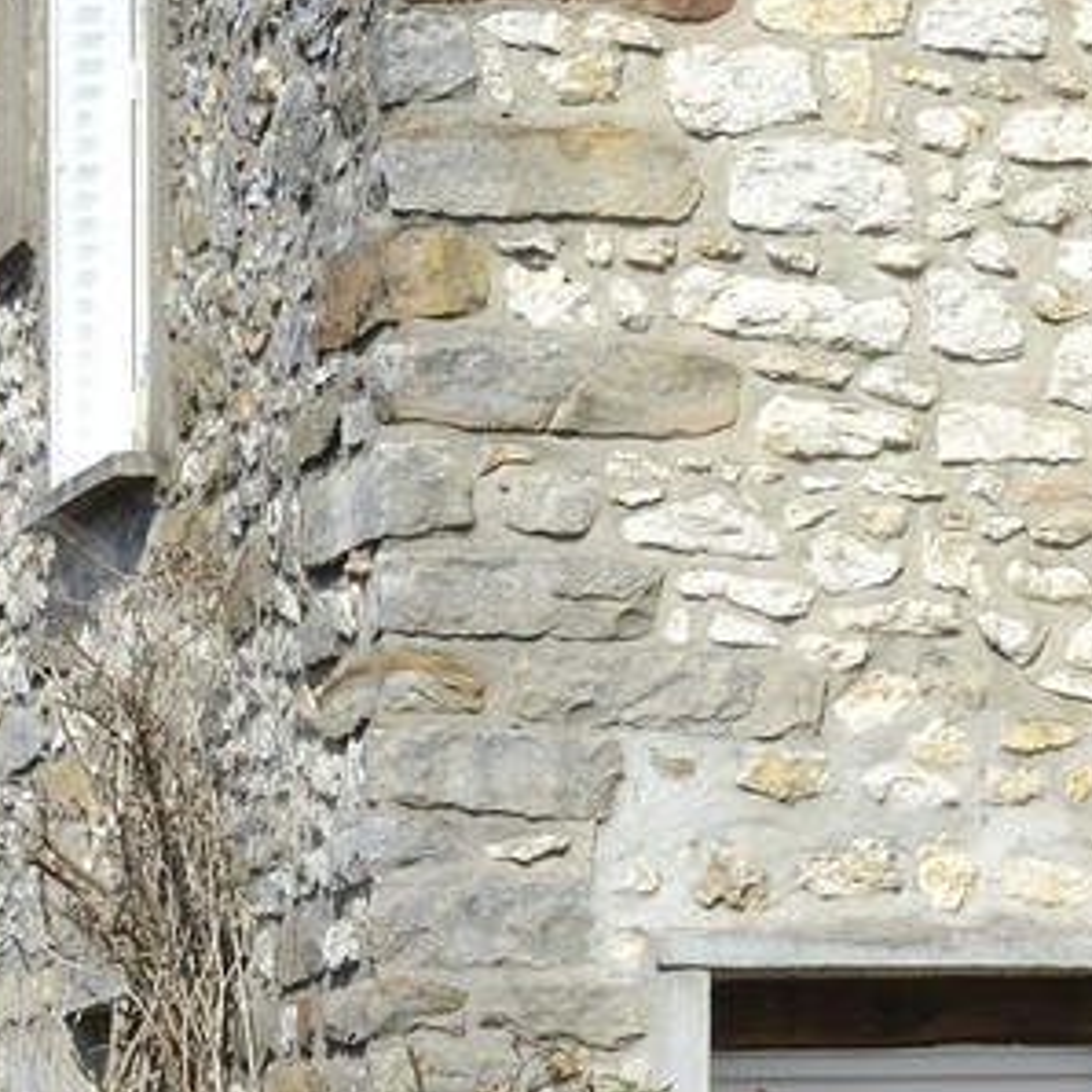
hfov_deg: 6.5
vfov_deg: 6.5
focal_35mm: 265
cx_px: -506
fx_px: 9458
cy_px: 1506
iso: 200
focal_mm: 58
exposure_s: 1/250
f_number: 11
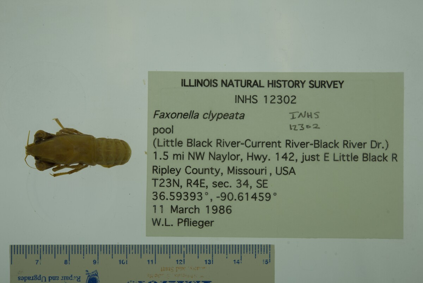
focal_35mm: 60
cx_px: 212
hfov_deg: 33.4
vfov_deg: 22.6
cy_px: 142
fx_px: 705
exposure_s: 1/100
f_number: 9
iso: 50
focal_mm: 60
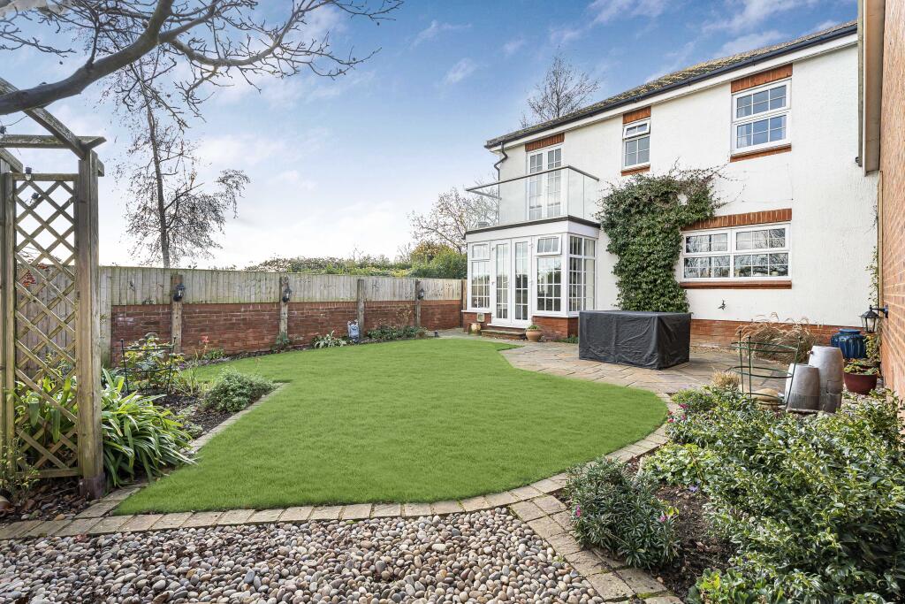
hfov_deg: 96.7
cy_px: 302
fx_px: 402
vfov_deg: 73.8
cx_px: 452
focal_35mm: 16
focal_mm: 16
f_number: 9
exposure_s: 1/100
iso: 400
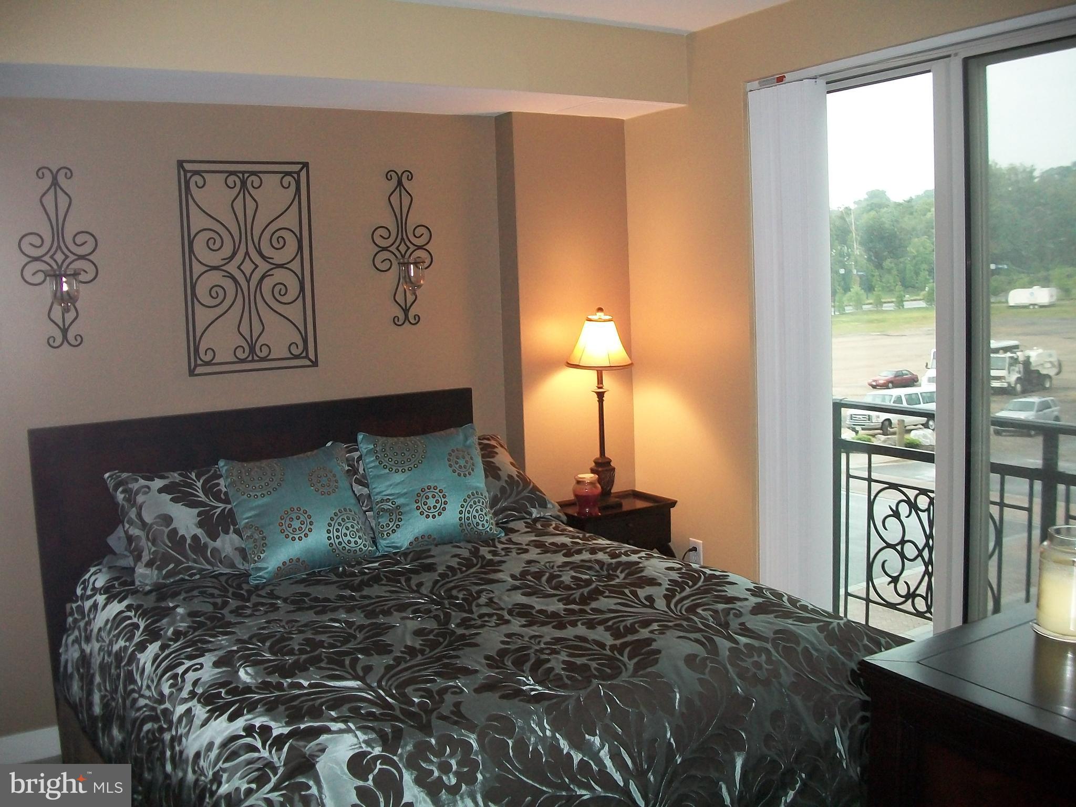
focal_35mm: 32
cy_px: 404
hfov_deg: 56.8
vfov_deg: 44.2
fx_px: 995
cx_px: 538
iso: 240
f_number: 2.9
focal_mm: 5.7
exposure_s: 1/30
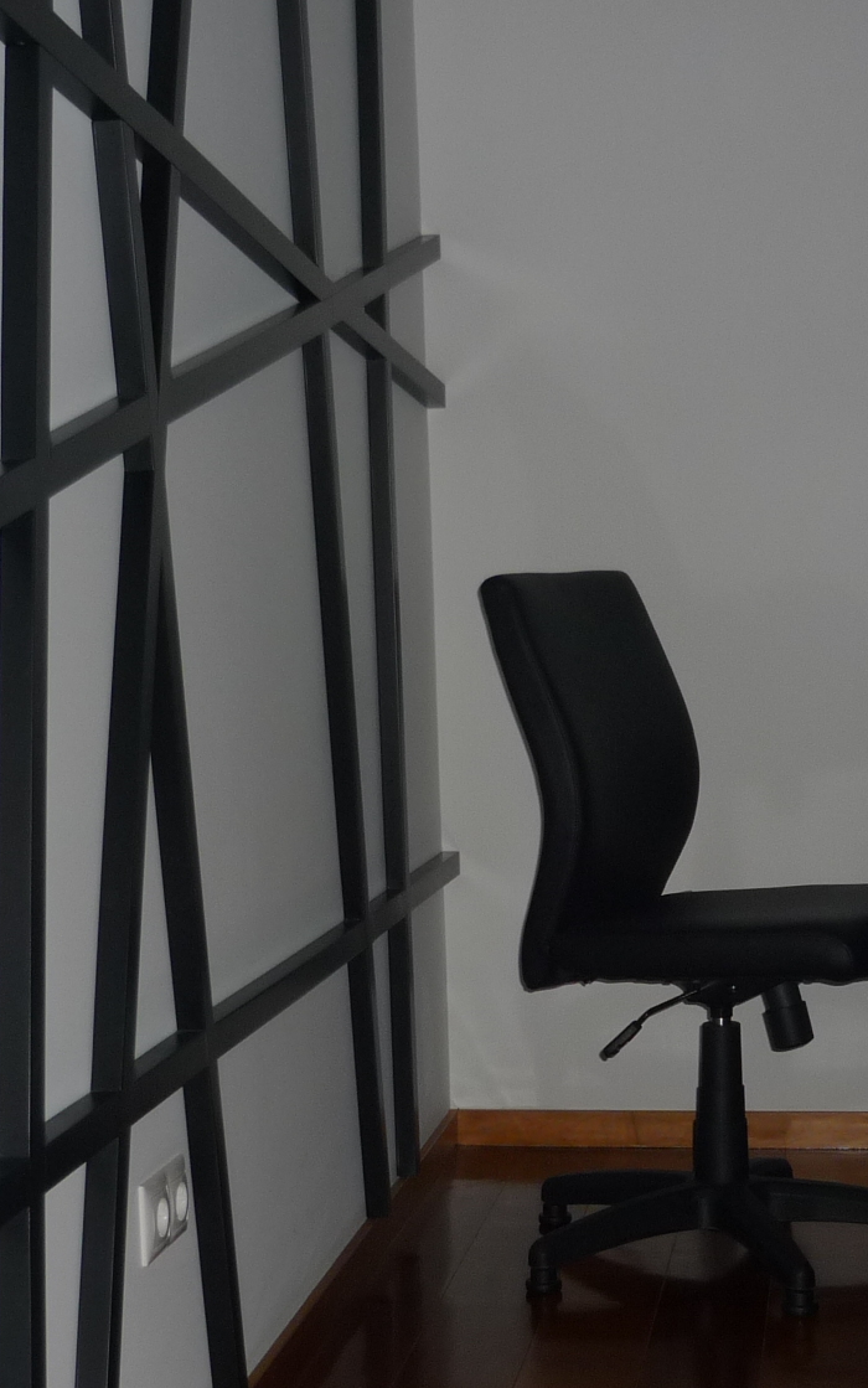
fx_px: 2421
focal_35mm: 64
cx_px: 560
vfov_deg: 31.8
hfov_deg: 20.3
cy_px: 898
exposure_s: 1/30
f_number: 2.8
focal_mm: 5.5
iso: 100
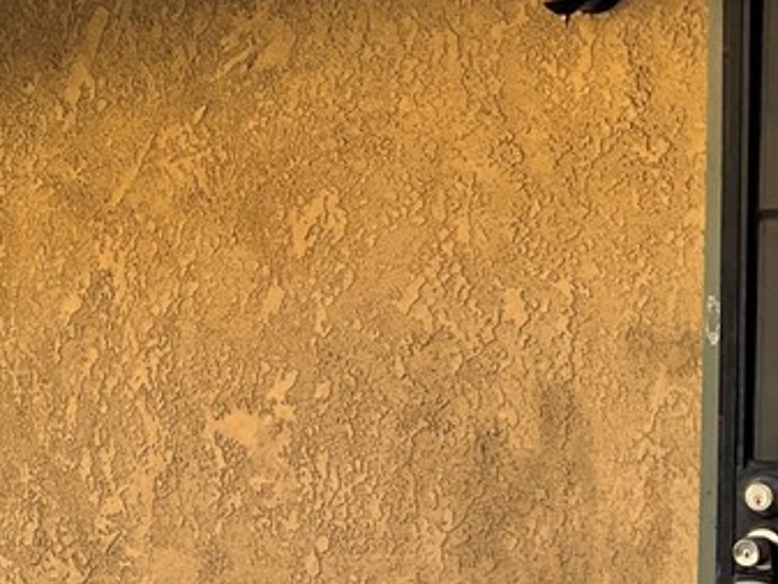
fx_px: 1979
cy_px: 584
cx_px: -199
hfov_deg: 20.5
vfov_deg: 16.4
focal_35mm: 88
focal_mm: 3
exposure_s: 1/210
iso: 25
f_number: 1.8
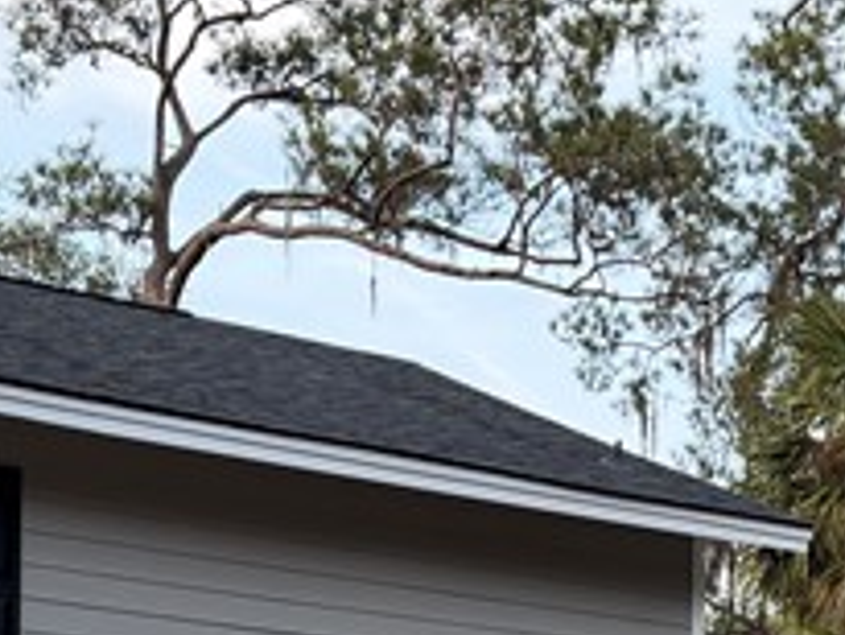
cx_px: 618
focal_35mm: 120
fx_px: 2931
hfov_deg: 16.3
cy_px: 1010
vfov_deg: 11.7
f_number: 1.78
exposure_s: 1/190
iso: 100
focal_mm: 6.76
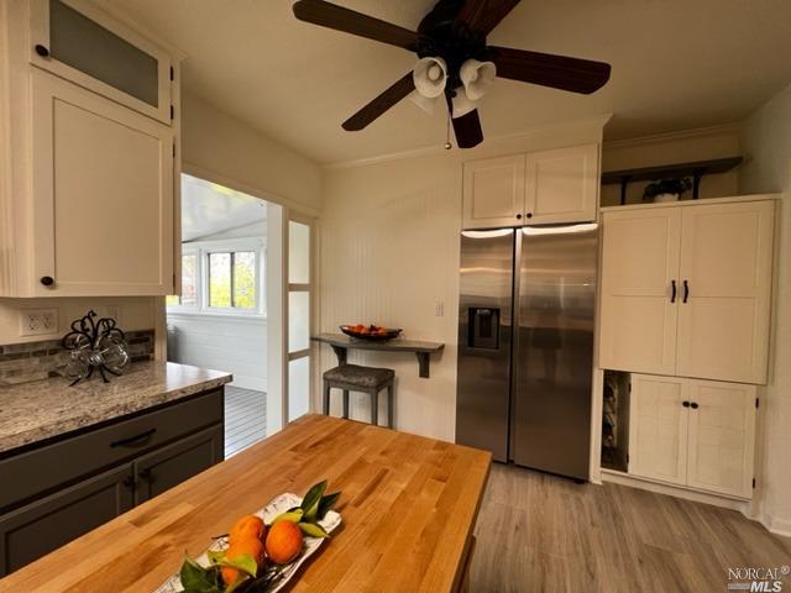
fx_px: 297
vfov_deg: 89.9
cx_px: 396
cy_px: 296
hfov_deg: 106.2
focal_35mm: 13
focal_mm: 1.57
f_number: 1.8
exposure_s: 1/120
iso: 200
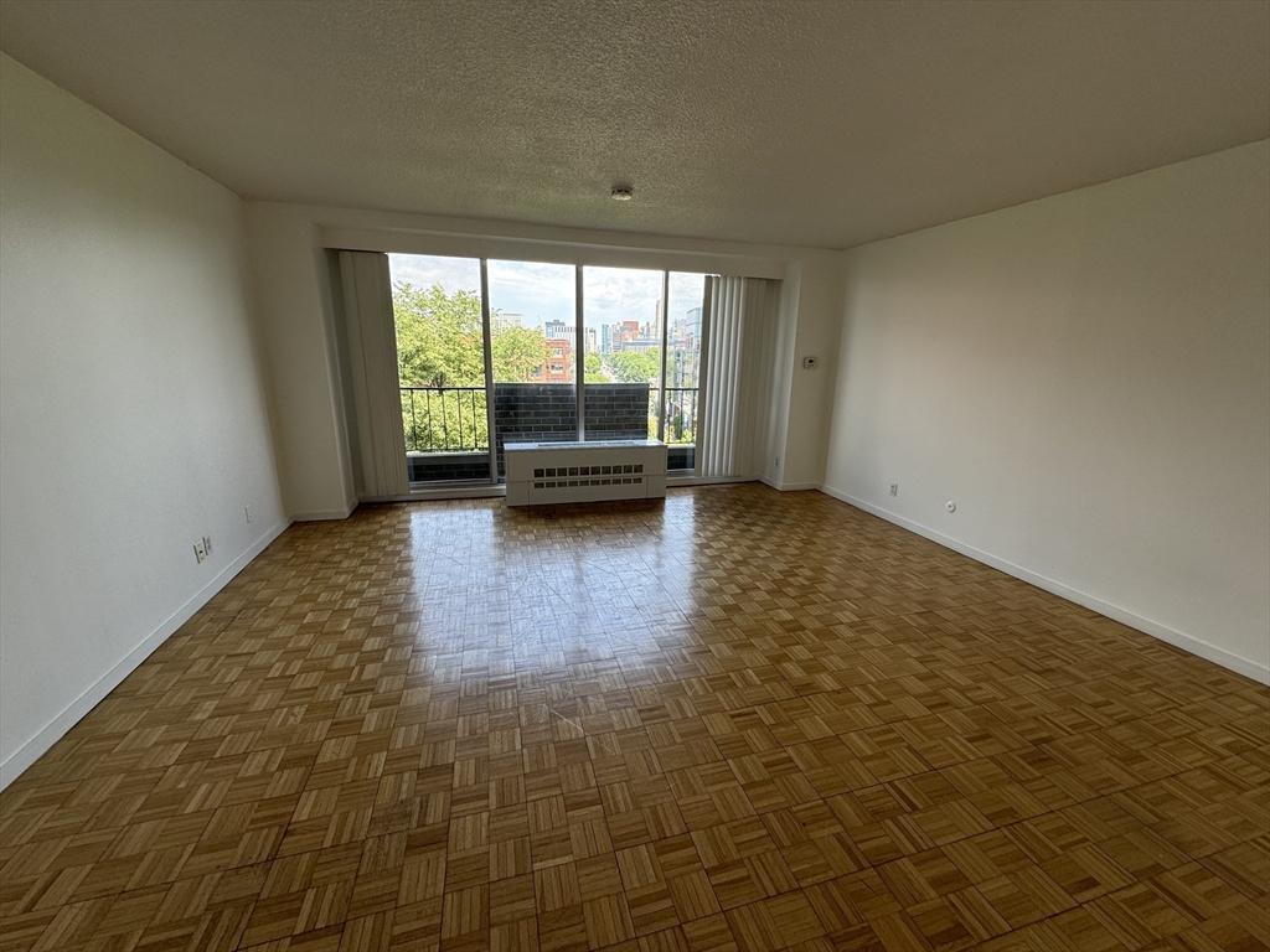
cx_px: 635
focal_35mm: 14
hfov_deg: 102.1
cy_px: 476
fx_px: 514
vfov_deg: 85.7
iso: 40
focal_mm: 2.22
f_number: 2.2
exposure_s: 1/176
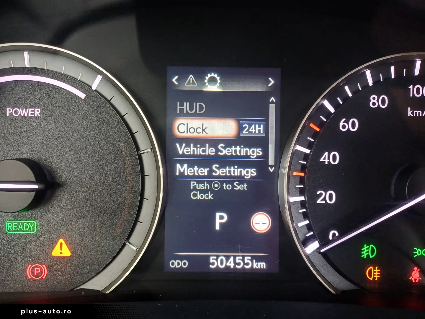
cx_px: 212
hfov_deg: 69.4
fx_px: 307
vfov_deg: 54.9
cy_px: 160
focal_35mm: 25
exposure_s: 1/33.3
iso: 320
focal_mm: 4.65
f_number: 1.8
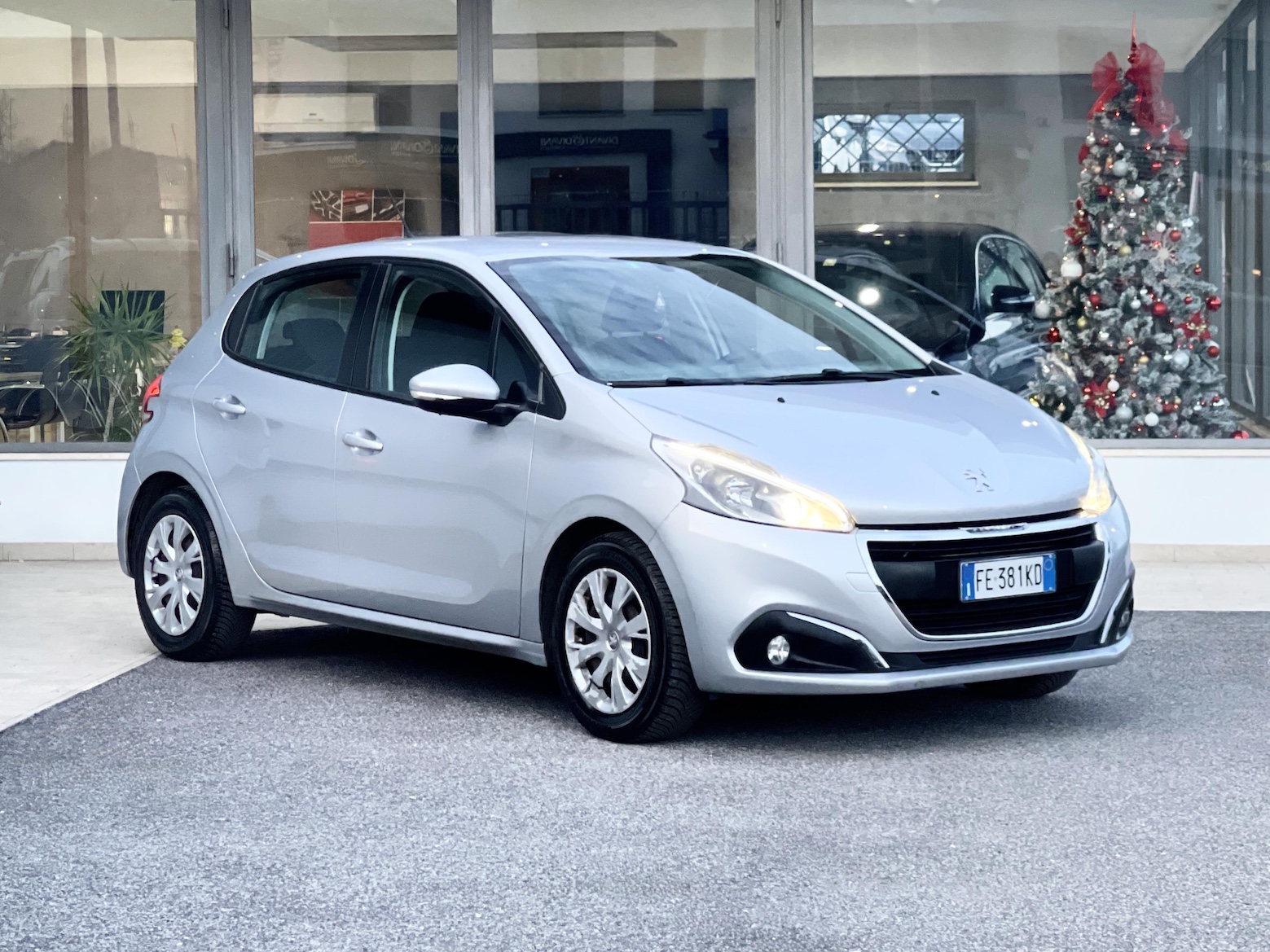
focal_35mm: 64
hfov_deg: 30.3
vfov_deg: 22.9
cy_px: 476
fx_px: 2348
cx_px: 635
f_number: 2.2
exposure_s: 1/79
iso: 250
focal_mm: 7.5
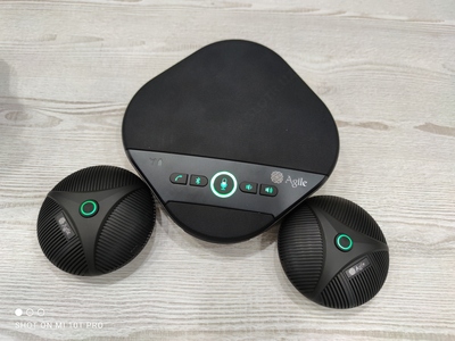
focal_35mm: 24
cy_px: 170
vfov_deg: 56.8
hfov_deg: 71.6
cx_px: 228
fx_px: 315
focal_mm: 6.72
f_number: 1.69
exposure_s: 1/50
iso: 255
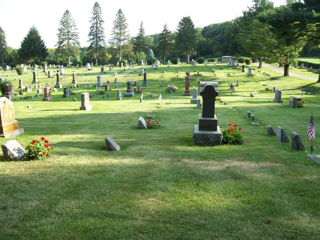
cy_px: 121
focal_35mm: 37
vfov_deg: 38.6
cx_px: 161
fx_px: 342
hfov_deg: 50.2
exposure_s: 1/256
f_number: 2.7
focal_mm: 6
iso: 80
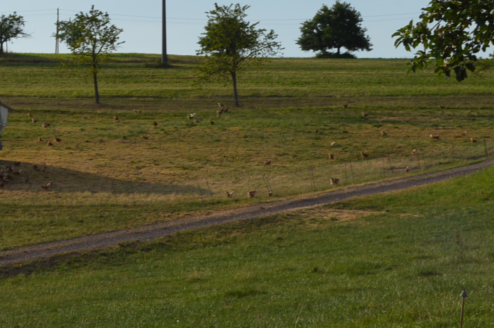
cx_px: -195
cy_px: -15
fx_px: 1659
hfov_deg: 15.9
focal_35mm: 121
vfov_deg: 11.2
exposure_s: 1/320
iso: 100
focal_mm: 28
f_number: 9
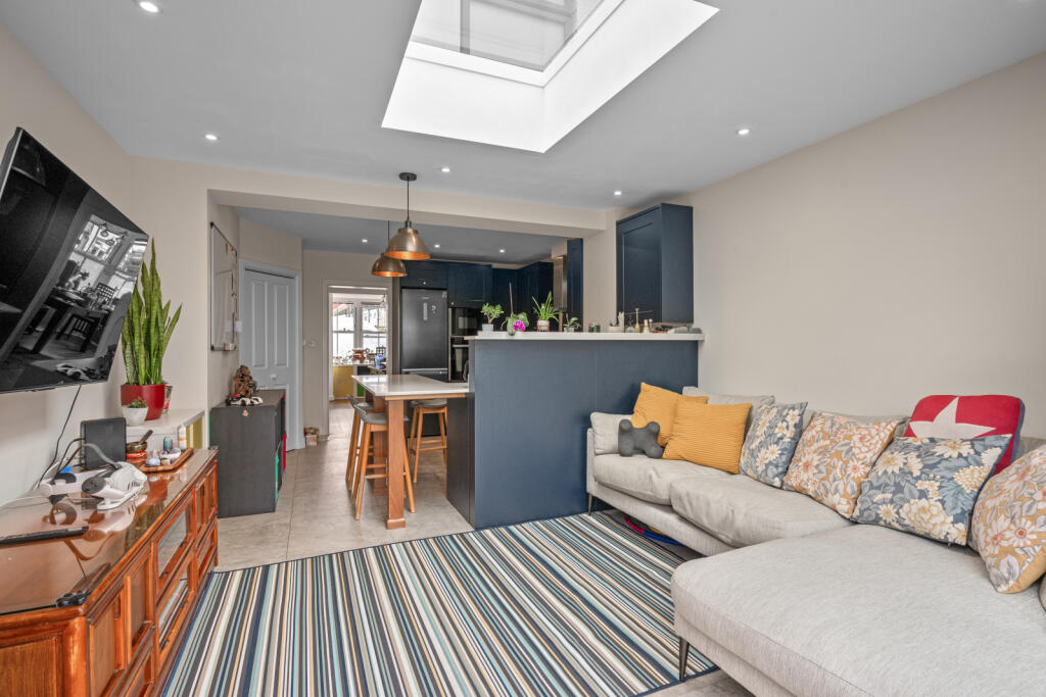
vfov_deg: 68.9
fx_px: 509
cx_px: 523
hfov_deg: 91.6
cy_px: 348
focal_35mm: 18
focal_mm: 17.5
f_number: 9
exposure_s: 1/60
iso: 250
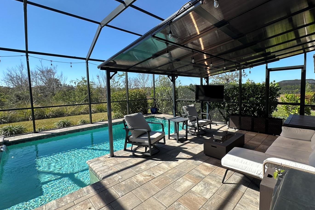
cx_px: 177
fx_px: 149
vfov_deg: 70.4
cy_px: 101
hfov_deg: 92.8
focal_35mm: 17
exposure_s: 1/556
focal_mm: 2.22
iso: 40
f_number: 2.2
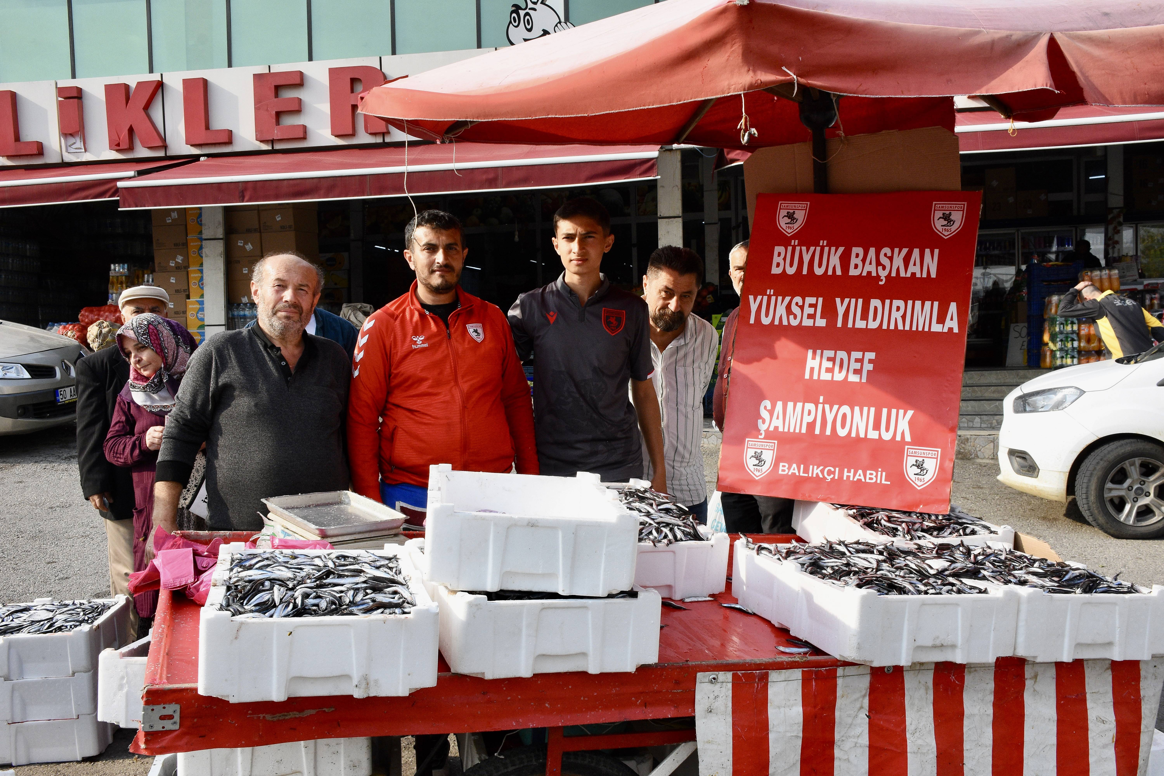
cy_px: 388
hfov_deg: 55.1
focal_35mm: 34
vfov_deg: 38.4
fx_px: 1115
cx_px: 582
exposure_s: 1/640
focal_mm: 23
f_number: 13
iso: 800
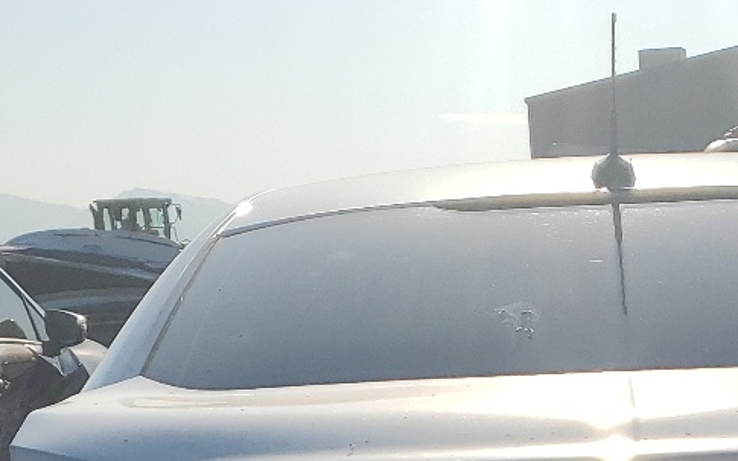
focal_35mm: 91
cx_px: 677
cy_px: 832
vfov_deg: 13.0
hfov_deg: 22.2
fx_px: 1830
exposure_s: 1/10000
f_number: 1.5
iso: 50
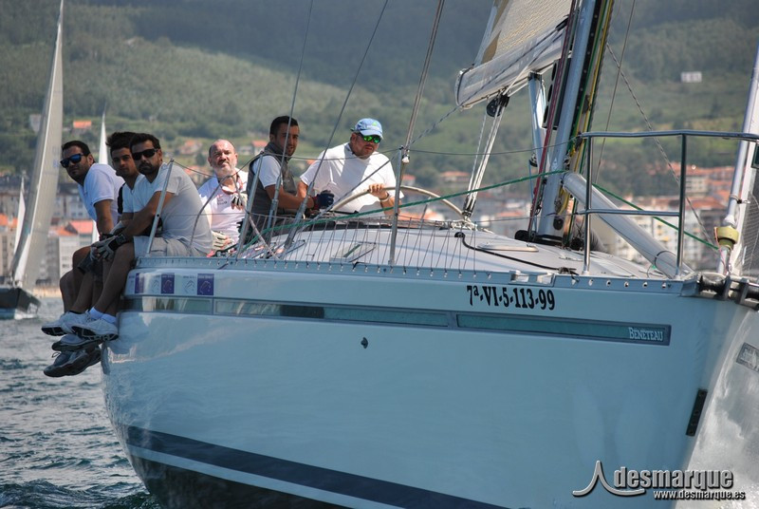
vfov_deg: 6.8
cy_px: 254
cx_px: 380
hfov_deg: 10.1
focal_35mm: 202
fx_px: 4276
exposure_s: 1/400
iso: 100
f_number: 5.6
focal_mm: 135
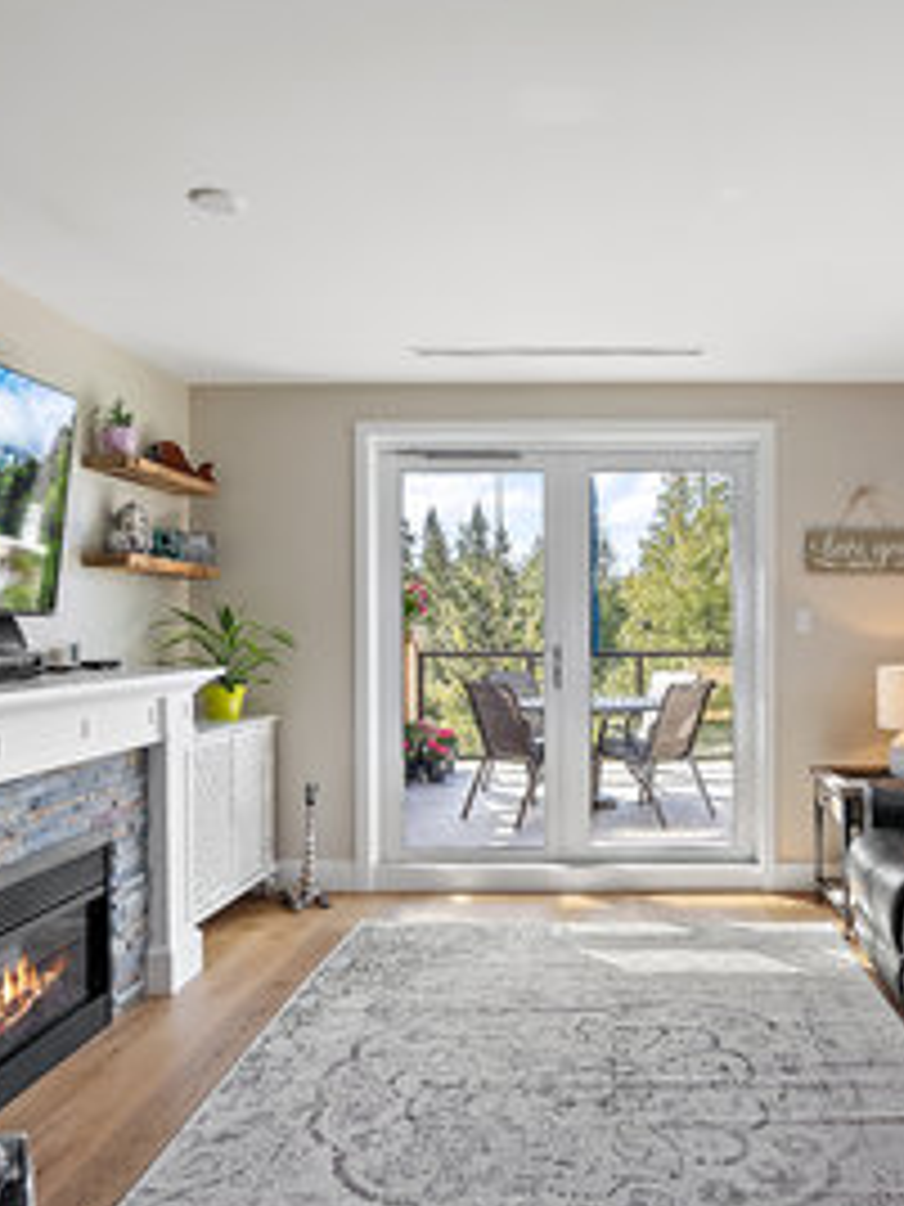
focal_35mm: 25
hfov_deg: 53.5
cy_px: 626
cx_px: 623
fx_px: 871
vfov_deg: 69.4
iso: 320
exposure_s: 1/15
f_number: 7.1
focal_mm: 16
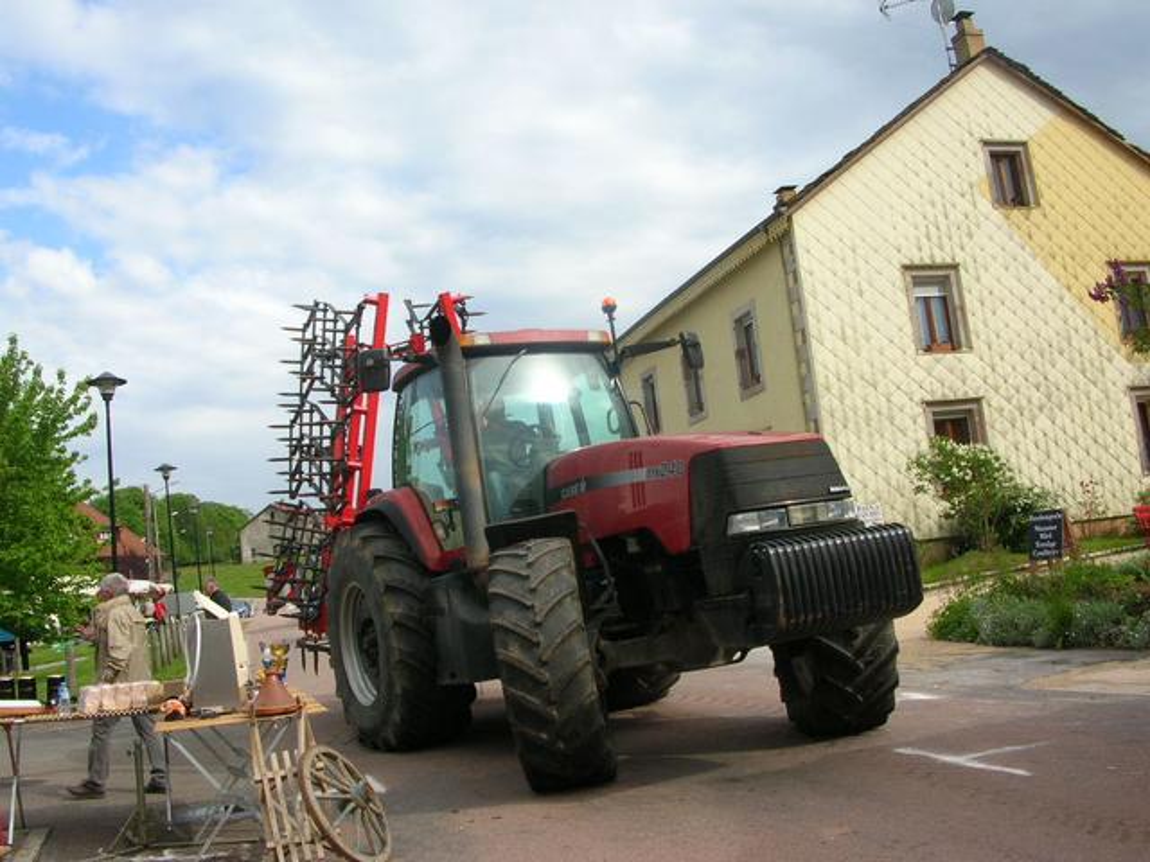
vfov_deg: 40.7
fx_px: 1163
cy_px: 431
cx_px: 575
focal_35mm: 35
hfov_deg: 52.6
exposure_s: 1/167
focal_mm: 5.8
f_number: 5.6
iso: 50
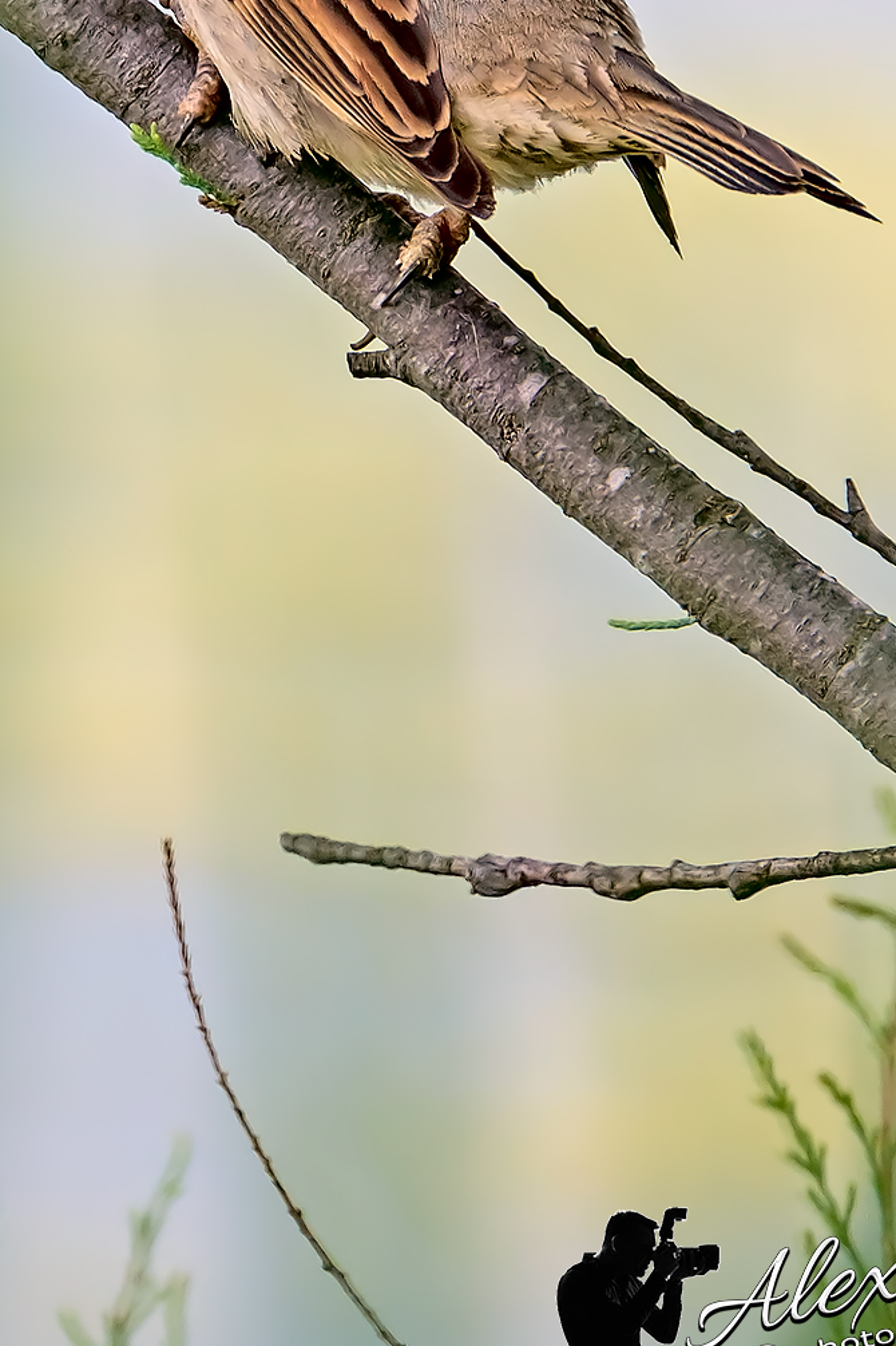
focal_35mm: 1432
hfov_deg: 1.0
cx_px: -52
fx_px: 53494
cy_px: -198
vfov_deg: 1.4
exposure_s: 1/1000
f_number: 5.6
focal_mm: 400
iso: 400
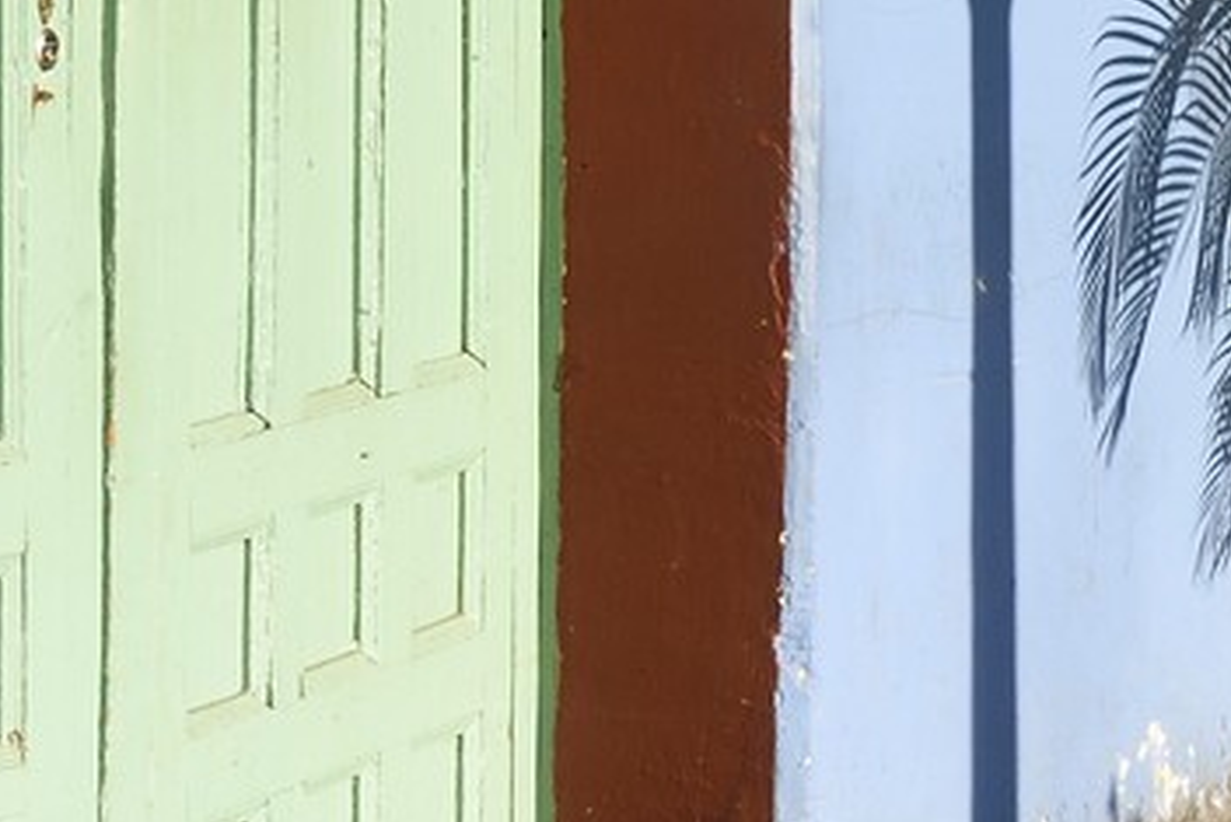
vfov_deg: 6.2
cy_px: -322
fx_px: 7457
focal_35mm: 218
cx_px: 2560
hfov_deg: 8.8
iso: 200
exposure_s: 1/250
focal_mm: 48
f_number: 8
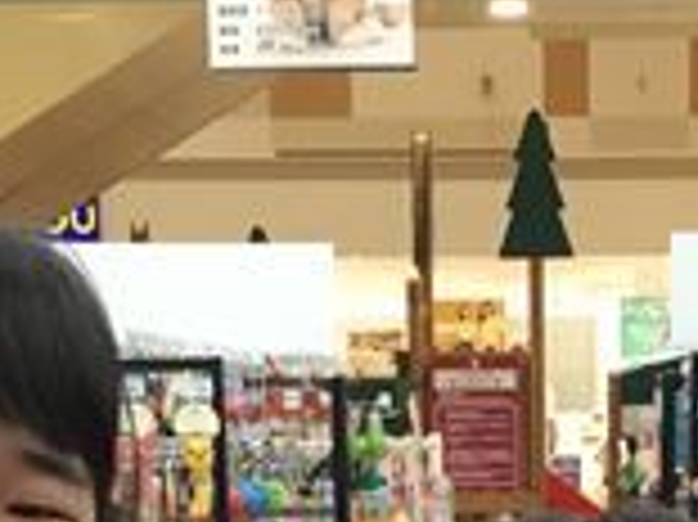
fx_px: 2418
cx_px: 581
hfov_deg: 16.3
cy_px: 927
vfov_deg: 11.5
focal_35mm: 120
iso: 80
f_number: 2.4
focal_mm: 3.3
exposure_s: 1/30
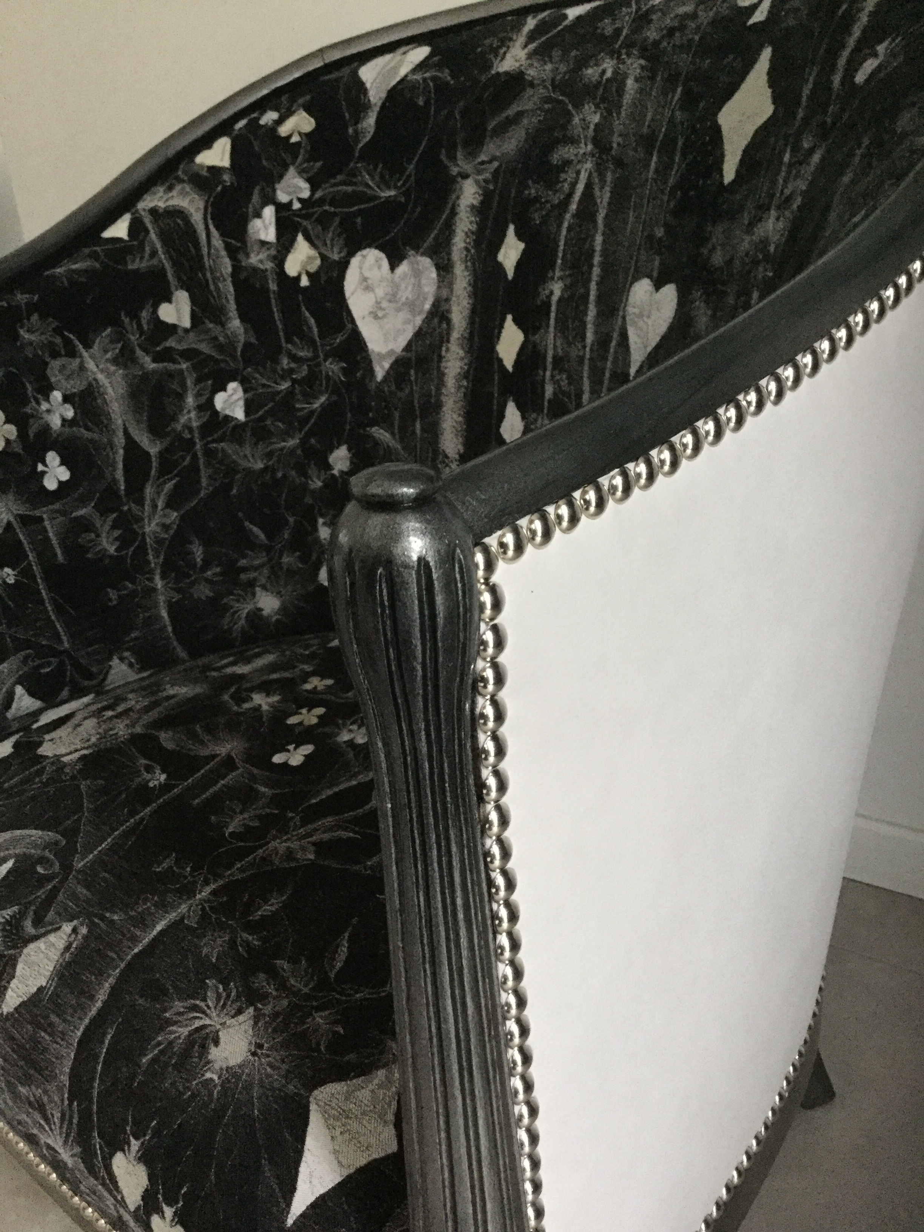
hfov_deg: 45.4
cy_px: 616
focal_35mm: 31
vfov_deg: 58.4
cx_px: 462
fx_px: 1103
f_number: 2.4
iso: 250
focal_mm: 3.3
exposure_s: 1/17
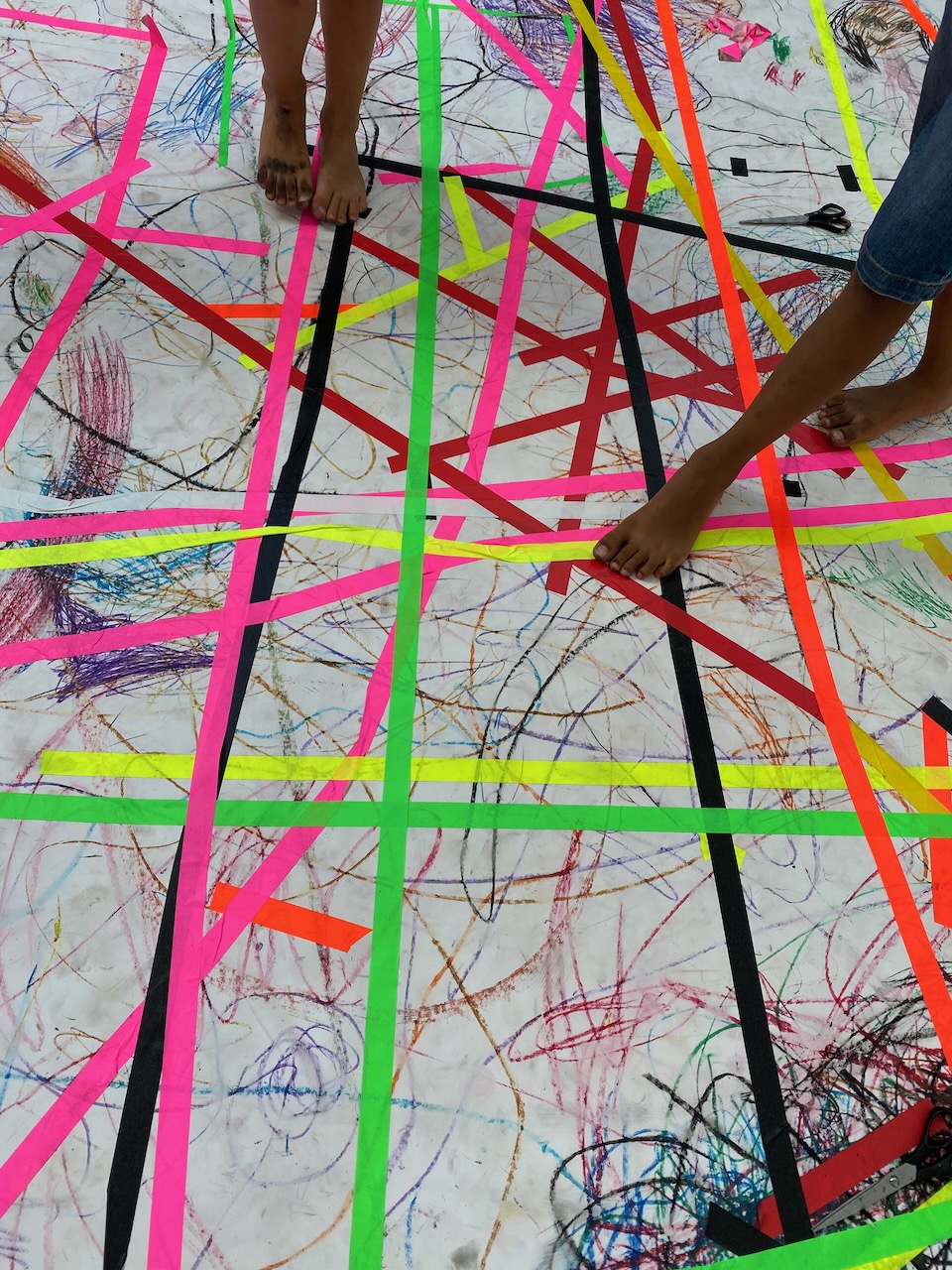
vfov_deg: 67.3
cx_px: 476
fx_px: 953
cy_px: 635
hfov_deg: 53.1
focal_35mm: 26
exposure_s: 1/164
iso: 32
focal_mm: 4.25
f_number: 1.8
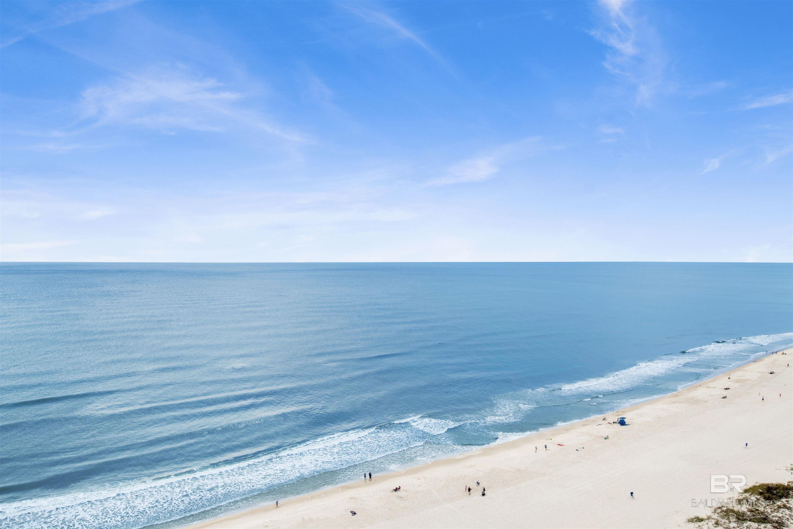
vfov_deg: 53.1
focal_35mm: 24
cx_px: 396
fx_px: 529
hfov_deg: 73.7
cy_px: 264
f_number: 11
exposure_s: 1/400
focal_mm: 24
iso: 200
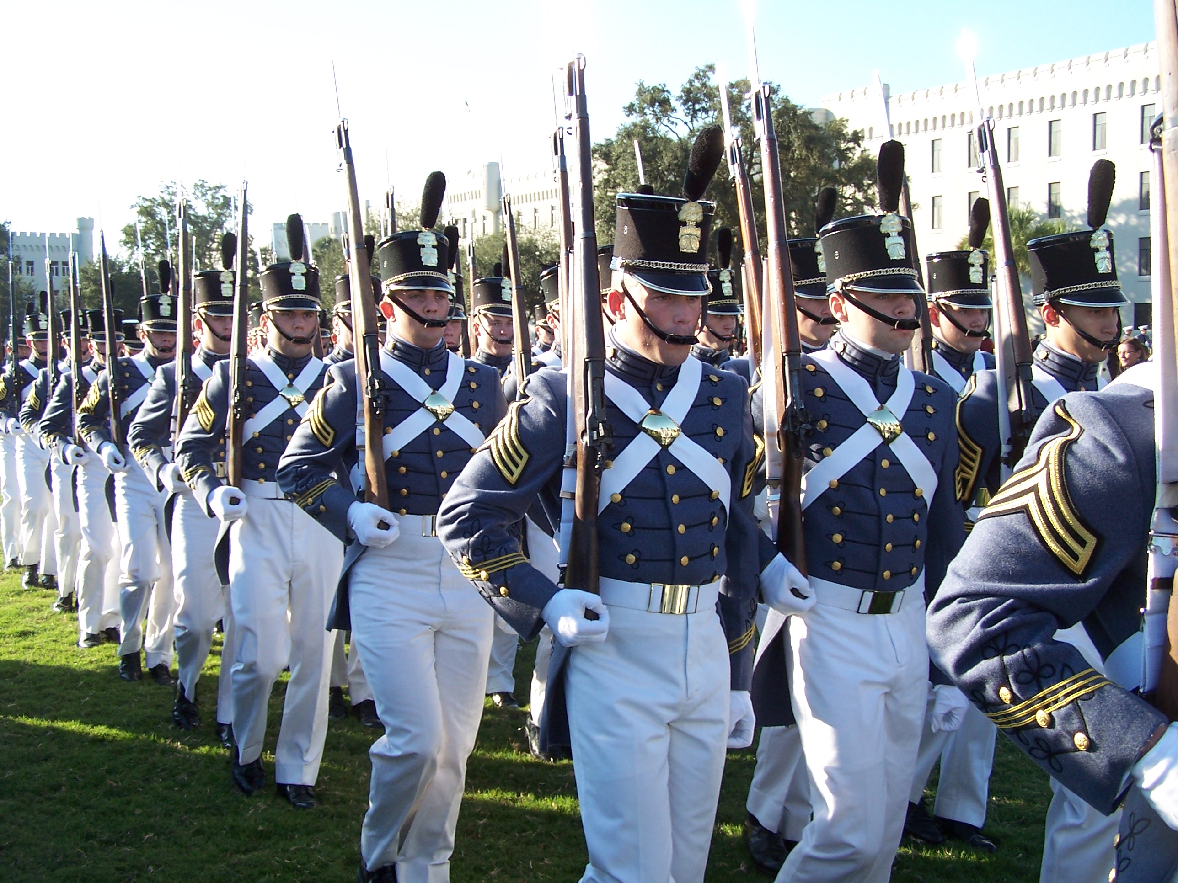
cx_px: 589
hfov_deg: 46.8
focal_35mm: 40
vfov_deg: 36.0
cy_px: 442
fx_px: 1361
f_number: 2.8
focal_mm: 6.7
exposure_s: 1/350
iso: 80
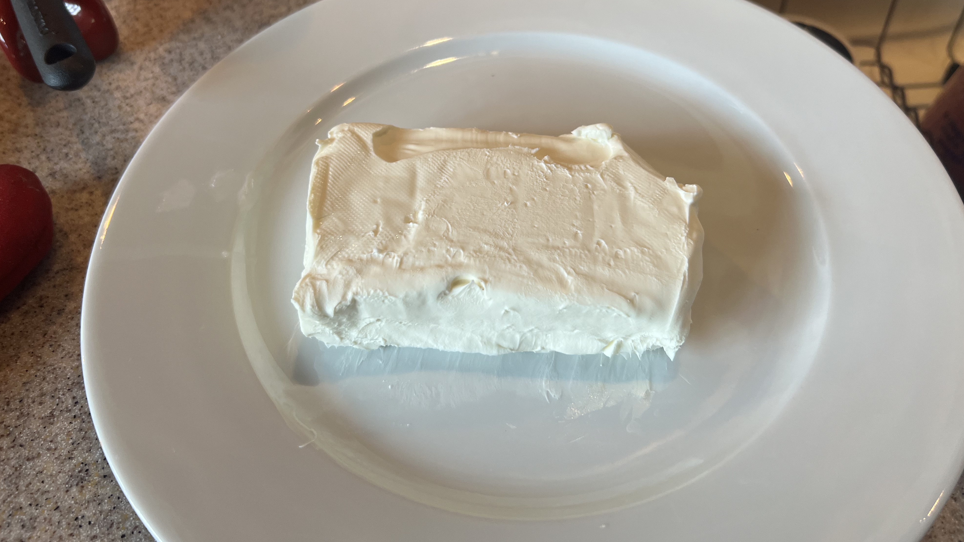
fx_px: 741
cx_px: 493
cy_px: 191
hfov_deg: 66.1
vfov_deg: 39.8
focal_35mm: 29
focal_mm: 5.7
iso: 80
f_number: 1.5
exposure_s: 1/60
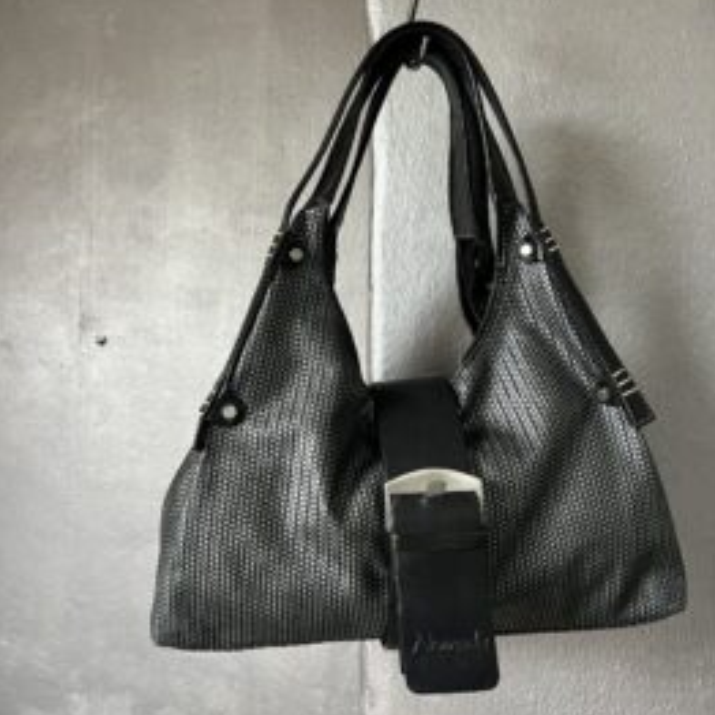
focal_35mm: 31
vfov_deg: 52.5
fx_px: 724
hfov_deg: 52.5
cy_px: 337
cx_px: 356
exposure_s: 1/60
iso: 200
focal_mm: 5.7
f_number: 1.5
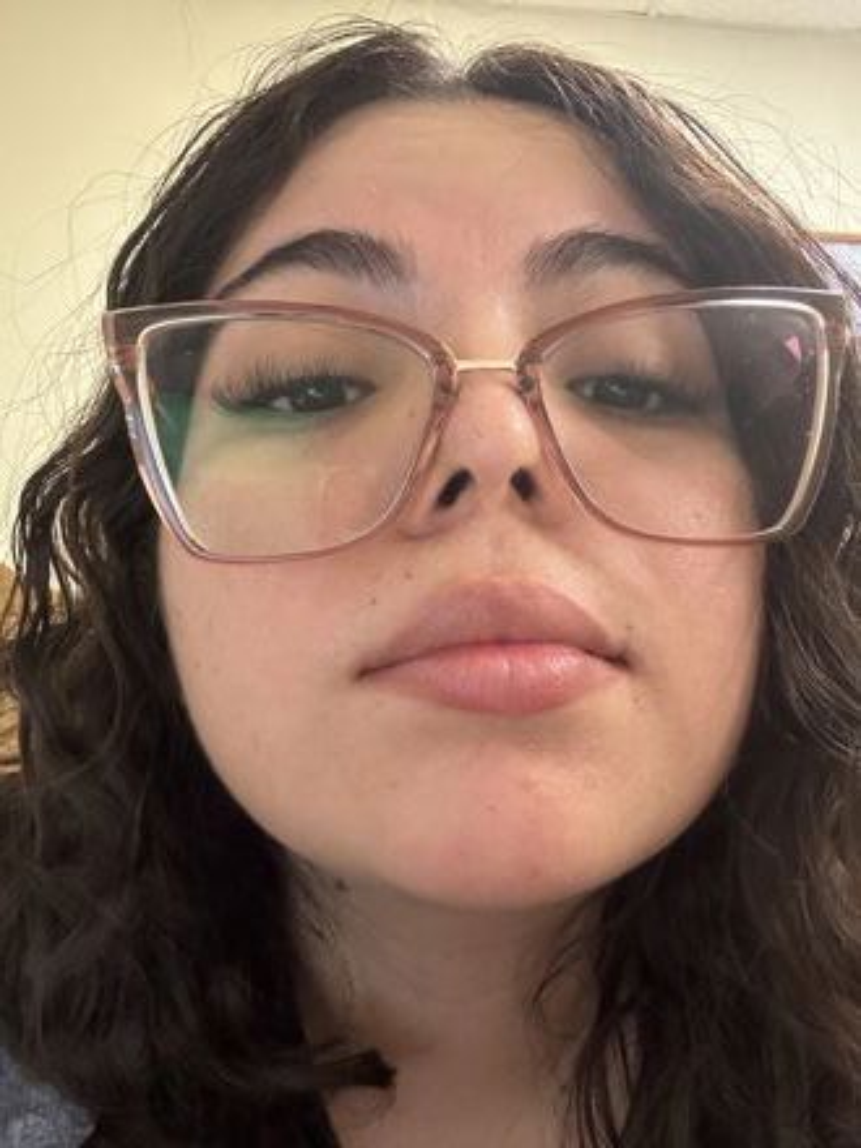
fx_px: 995
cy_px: 574
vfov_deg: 60.0
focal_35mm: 30
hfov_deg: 46.8
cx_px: 430
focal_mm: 2.69
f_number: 1.9
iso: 320
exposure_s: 1/59
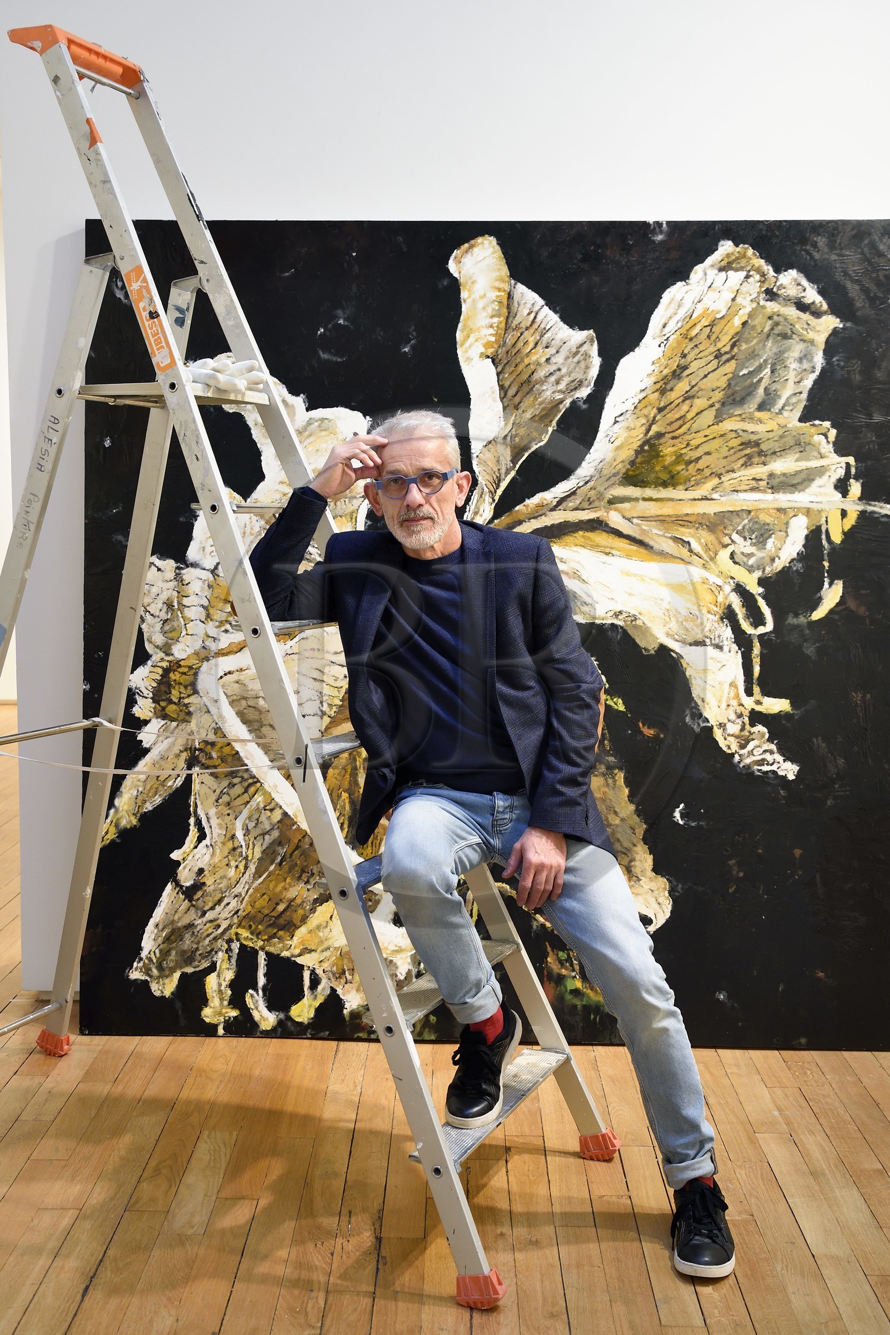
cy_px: 668
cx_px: 445
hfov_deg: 33.4
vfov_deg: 48.5
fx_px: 1483
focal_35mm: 40
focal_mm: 40
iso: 1600
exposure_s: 1/80
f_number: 6.3
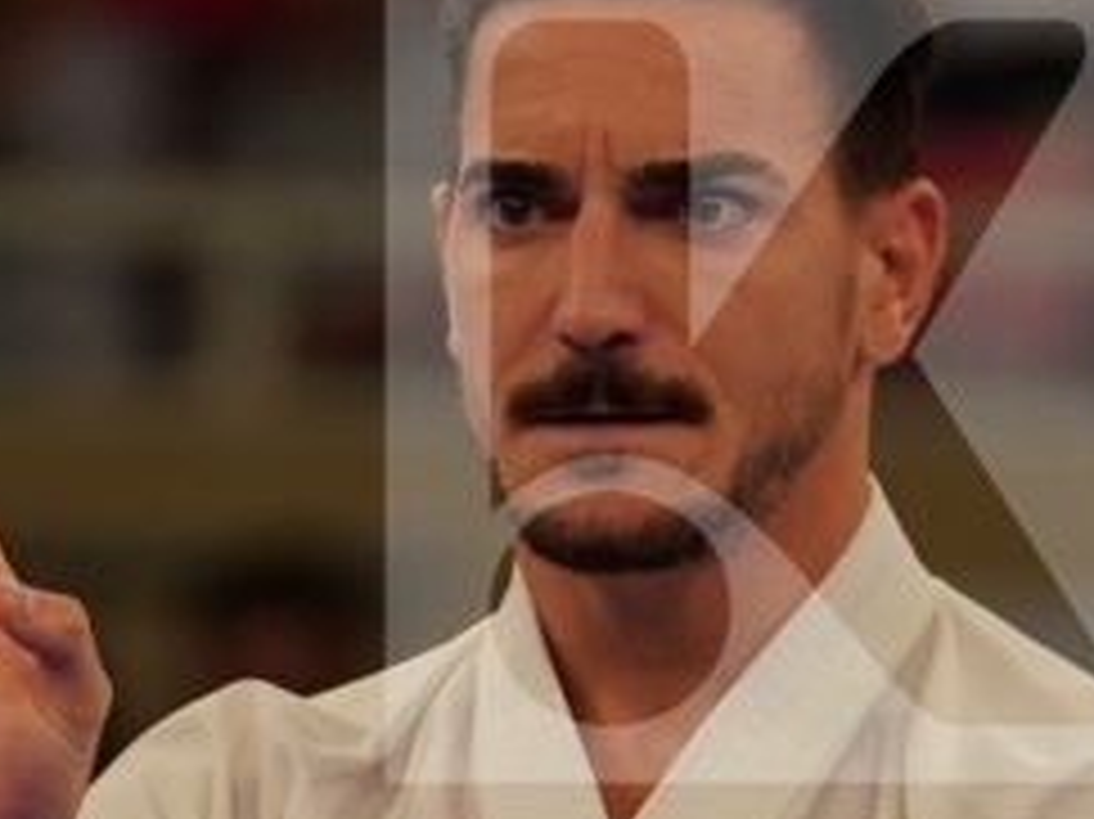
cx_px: 806
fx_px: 38885
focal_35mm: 1231
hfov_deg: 1.6
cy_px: 1966
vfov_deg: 1.2
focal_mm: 173
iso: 1000
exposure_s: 1/1000
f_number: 2.8
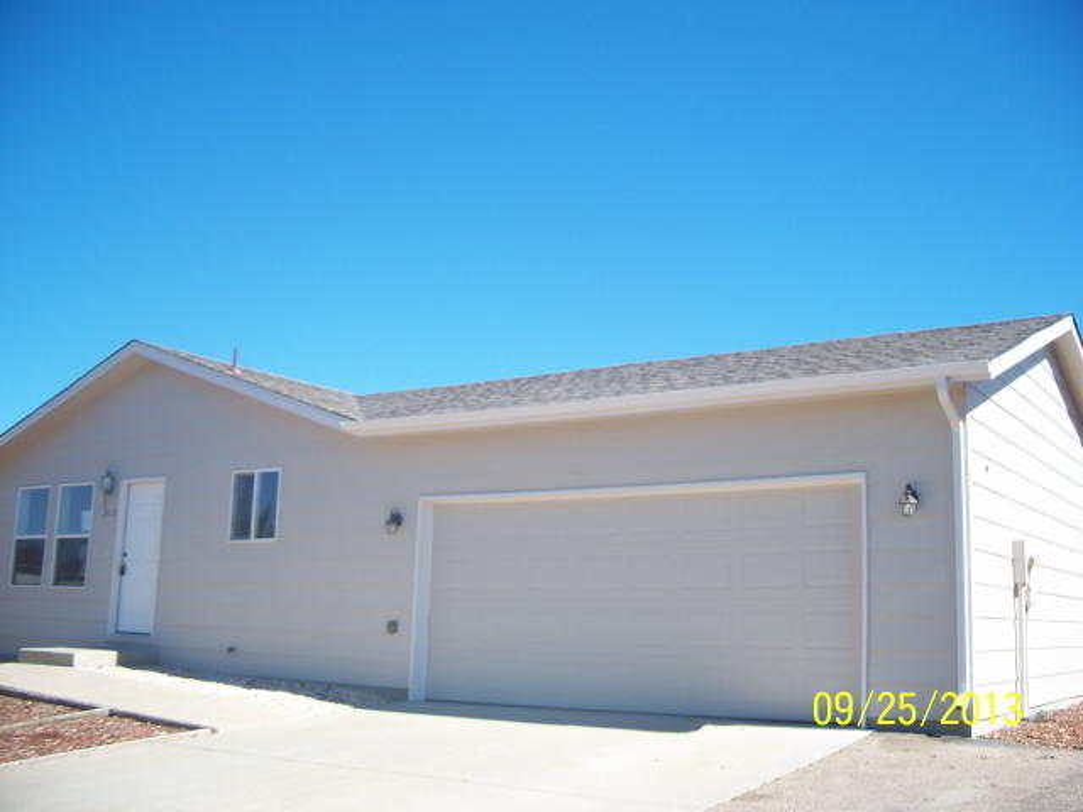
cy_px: 406
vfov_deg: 38.7
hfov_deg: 50.1
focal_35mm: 37
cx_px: 542
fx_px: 1158
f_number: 2.8
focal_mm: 7.8
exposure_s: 1/500
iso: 64
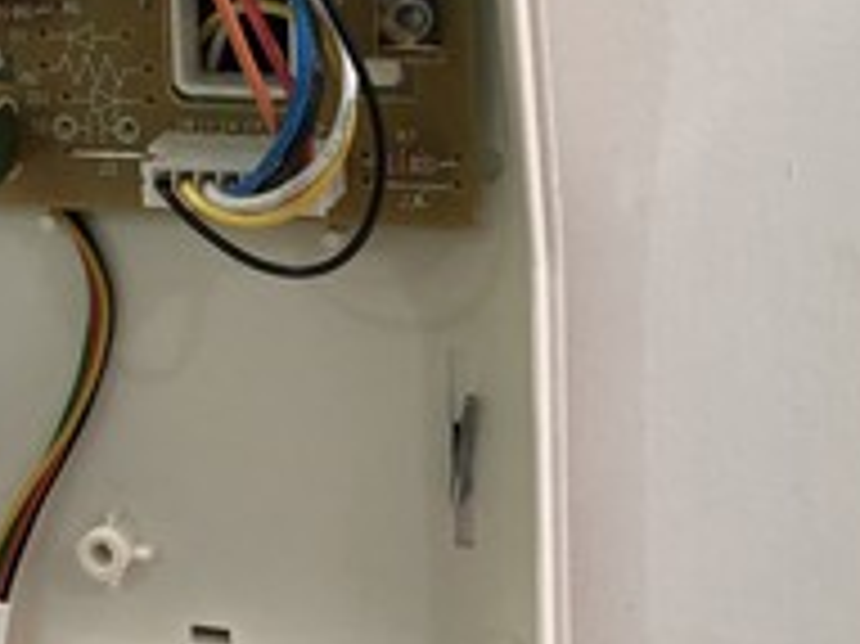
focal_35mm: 88
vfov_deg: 16.1
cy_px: -131
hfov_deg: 21.6
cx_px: 45
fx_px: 2185
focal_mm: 4
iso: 40
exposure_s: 1/17
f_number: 1.8
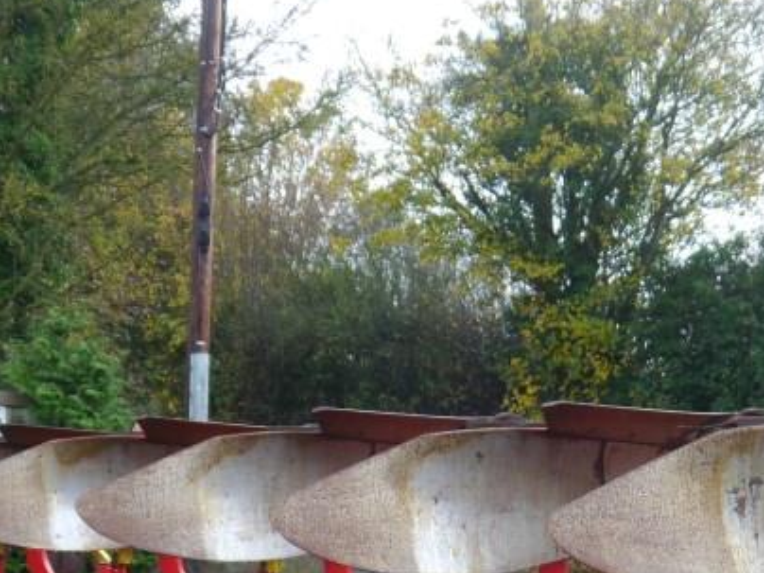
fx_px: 1567
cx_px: 511
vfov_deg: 19.4
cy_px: 700
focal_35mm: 71
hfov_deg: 27.2
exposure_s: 1/125
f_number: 3.5
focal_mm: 14
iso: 160
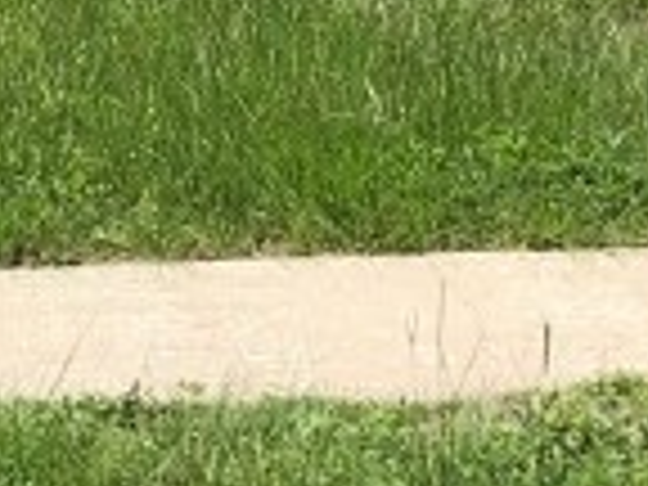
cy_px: -450
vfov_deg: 7.2
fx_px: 3725
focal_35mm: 199
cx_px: -4
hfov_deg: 9.9
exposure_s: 1/2114
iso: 20
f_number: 1.8
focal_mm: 3.99
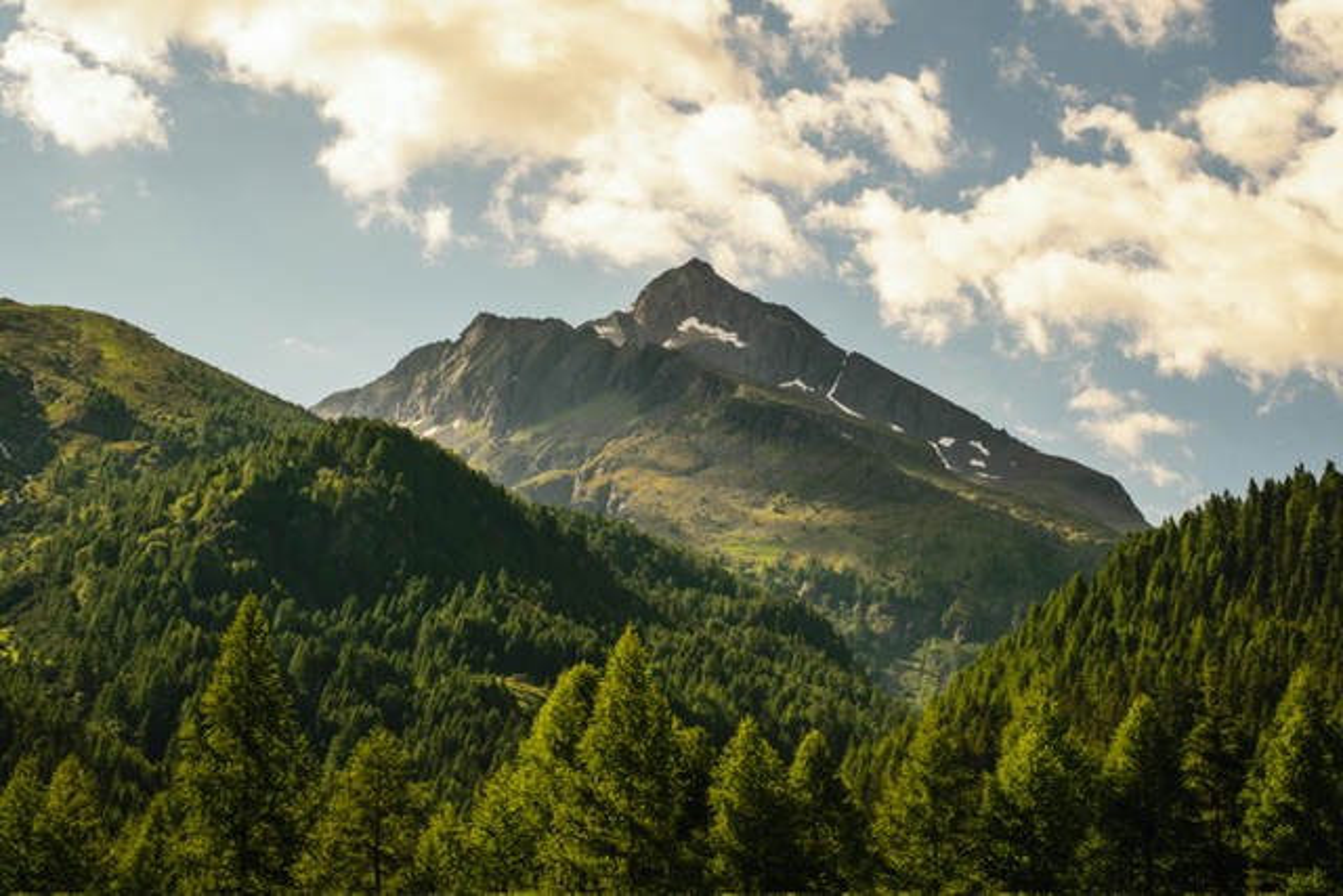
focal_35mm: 75
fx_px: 2798
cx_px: 672
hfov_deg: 27.0
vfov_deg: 18.2
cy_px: 448
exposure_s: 1/400
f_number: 10
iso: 200
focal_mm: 50
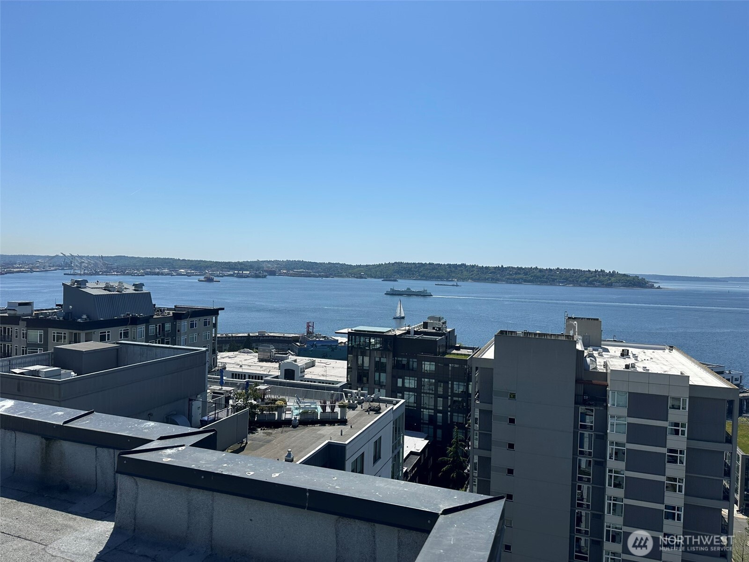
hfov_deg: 71.6
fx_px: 519
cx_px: 374
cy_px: 281
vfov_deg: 56.8
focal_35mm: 24
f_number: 1.78
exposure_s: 1/8929
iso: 80
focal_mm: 6.86
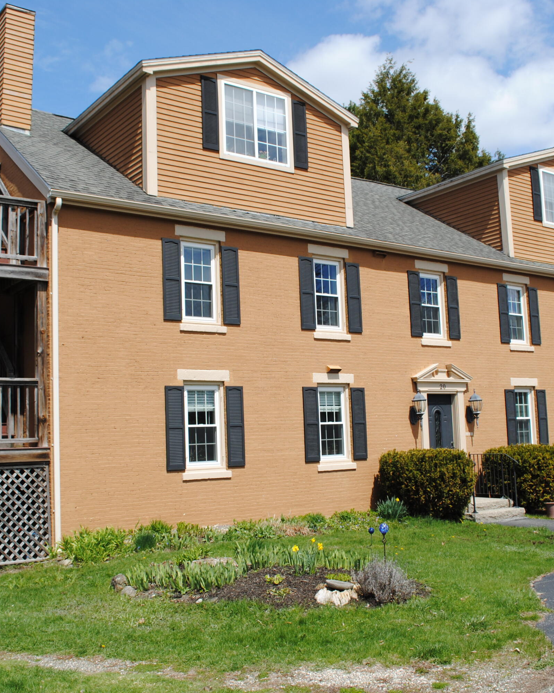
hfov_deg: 39.1
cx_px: 287
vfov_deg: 47.9
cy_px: 346
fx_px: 779
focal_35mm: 38
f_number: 8
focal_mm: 18
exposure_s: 1/250
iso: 100
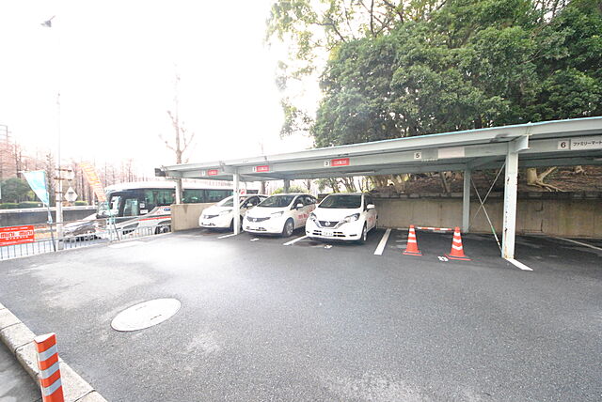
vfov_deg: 90.1
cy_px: 201
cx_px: 301
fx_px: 201
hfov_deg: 112.6
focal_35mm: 12
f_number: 7.1
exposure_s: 1/200
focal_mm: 8
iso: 1600
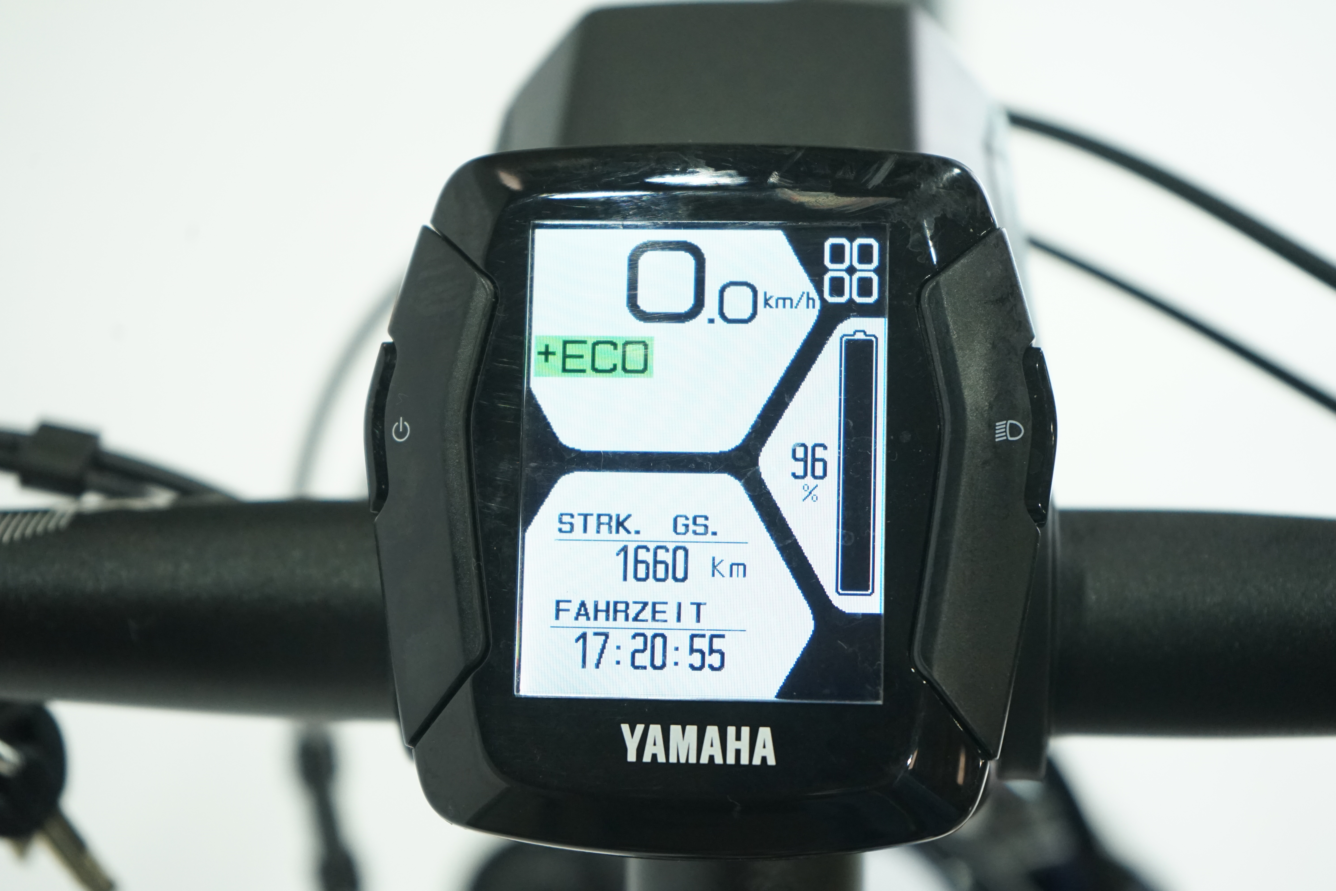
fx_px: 2598
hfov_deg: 28.8
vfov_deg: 19.5
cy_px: 446
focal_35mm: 70
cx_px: 668
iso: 2500
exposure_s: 1/200
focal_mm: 70
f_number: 5.6
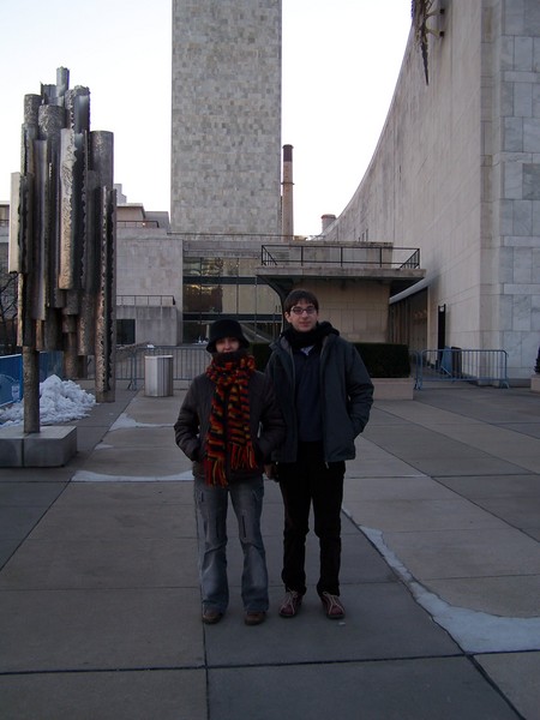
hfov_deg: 37.7
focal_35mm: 38
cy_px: 360
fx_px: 790
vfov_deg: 49.0
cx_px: 270
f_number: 2.8
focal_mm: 6.3
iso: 80
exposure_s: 1/80
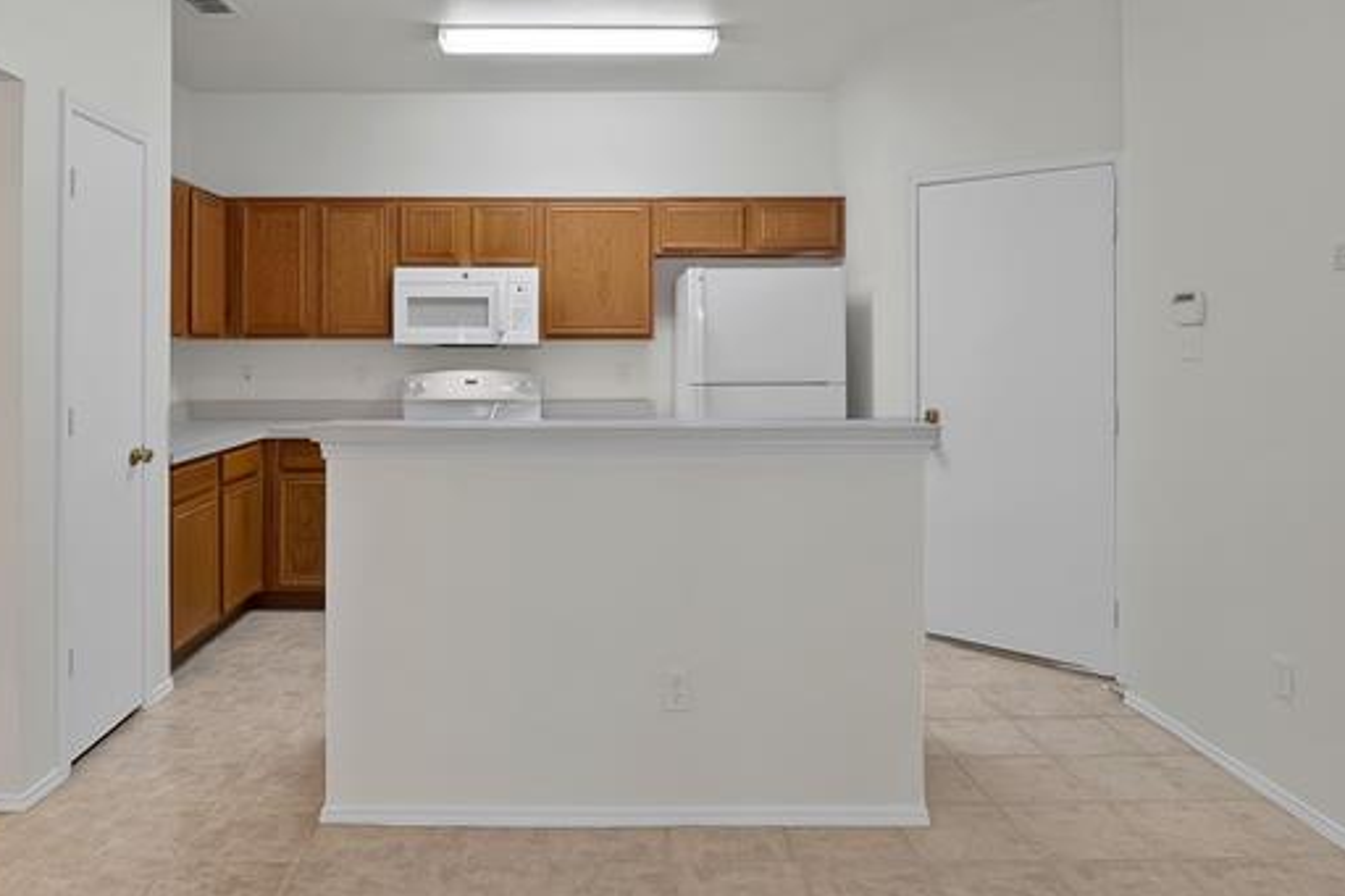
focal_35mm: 24
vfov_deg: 52.4
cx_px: 594
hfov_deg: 73.5
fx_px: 896
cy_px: 326
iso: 640
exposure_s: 1/4
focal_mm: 12
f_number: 9
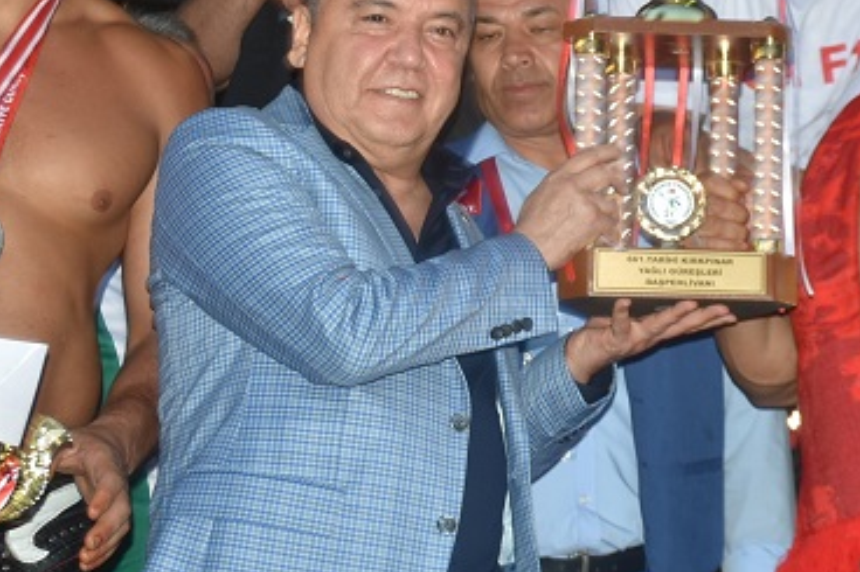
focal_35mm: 111
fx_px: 2650
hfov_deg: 18.2
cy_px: 133
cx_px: 729
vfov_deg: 12.3
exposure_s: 1/60
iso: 200
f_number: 4.2
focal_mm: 34
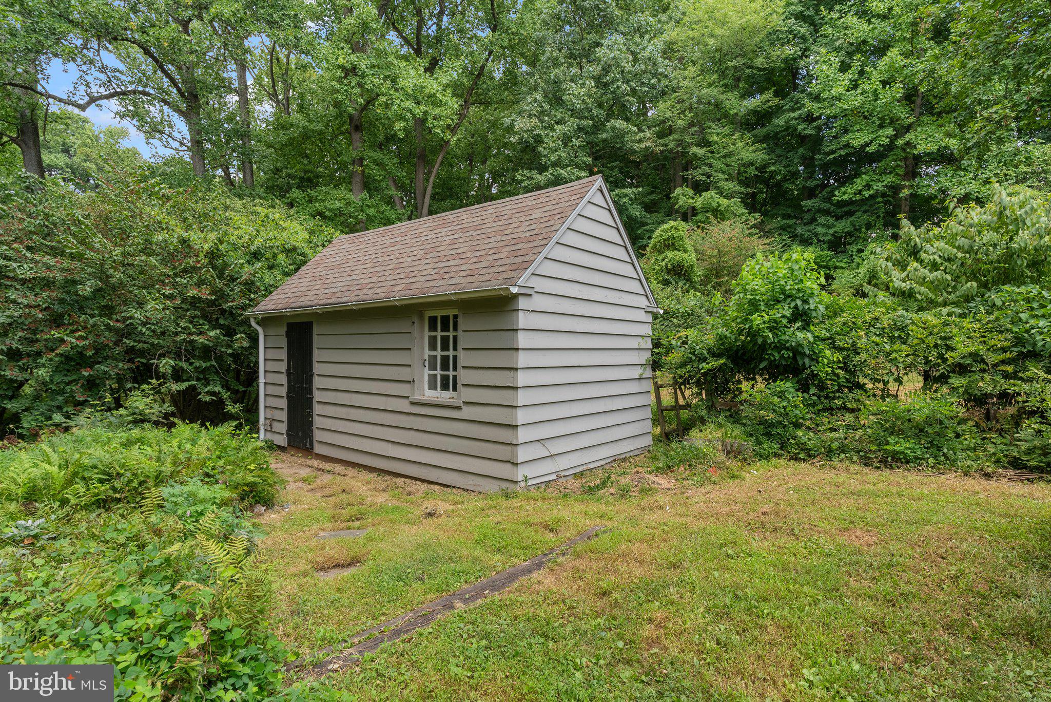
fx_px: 526
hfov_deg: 90.0
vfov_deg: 67.4
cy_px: 351
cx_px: 526
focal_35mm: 18
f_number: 11
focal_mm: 18
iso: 640
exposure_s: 1/60
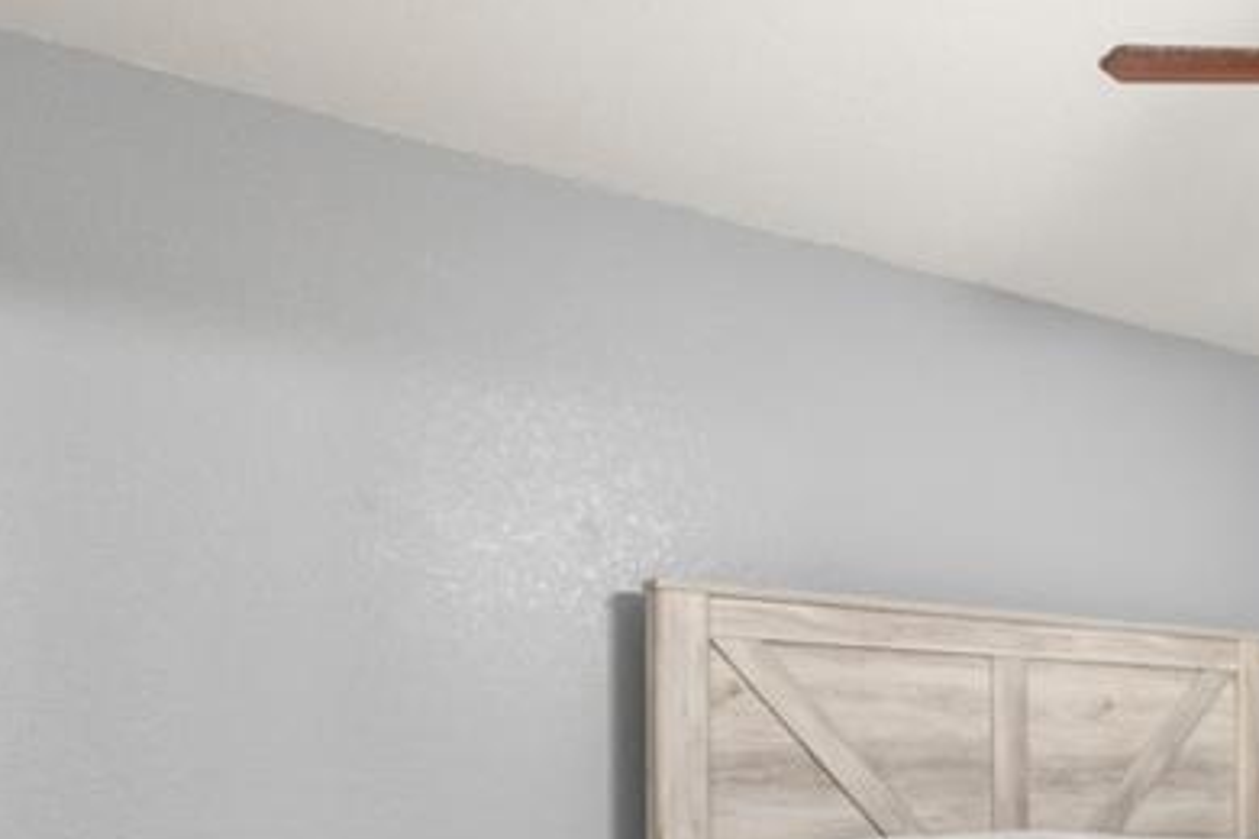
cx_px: 1407
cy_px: 784
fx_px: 1469
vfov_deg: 30.2
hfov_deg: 38.0
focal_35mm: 42
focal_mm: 16
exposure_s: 1.6
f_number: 11
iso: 400
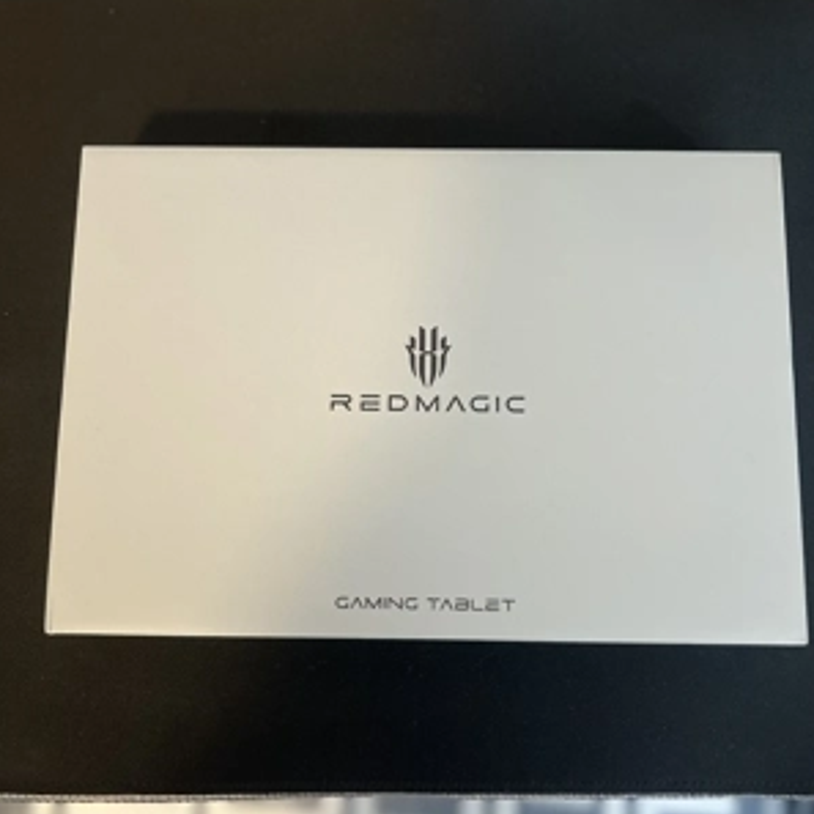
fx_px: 825
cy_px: 419
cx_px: 408
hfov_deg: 52.5
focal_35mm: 31
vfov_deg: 52.5
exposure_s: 1/60
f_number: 1.5
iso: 400
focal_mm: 5.7
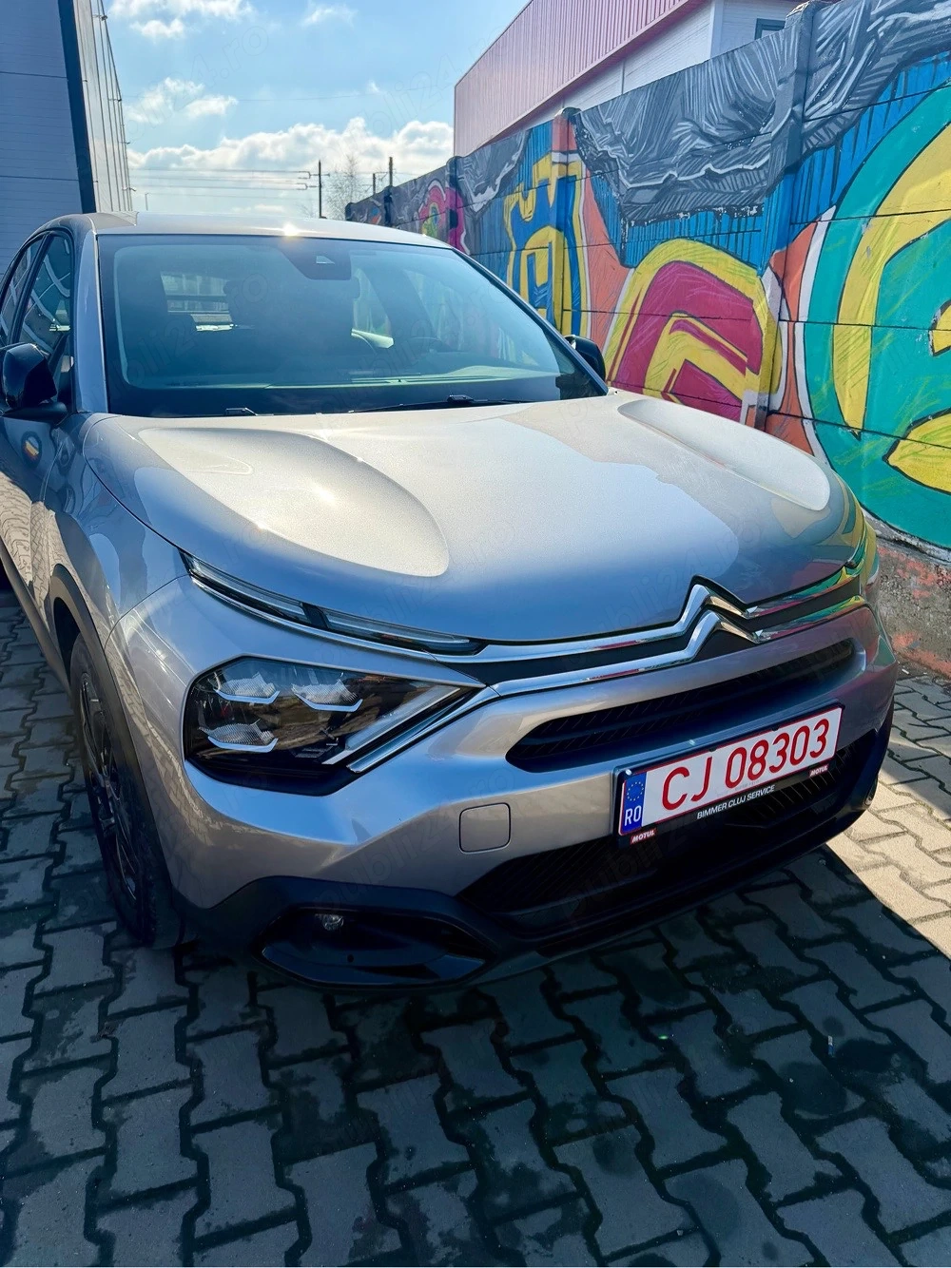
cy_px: 634
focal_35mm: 24
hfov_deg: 56.8
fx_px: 879
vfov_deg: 71.6
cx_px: 476
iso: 125
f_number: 1.78
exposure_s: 1/6711
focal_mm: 6.76
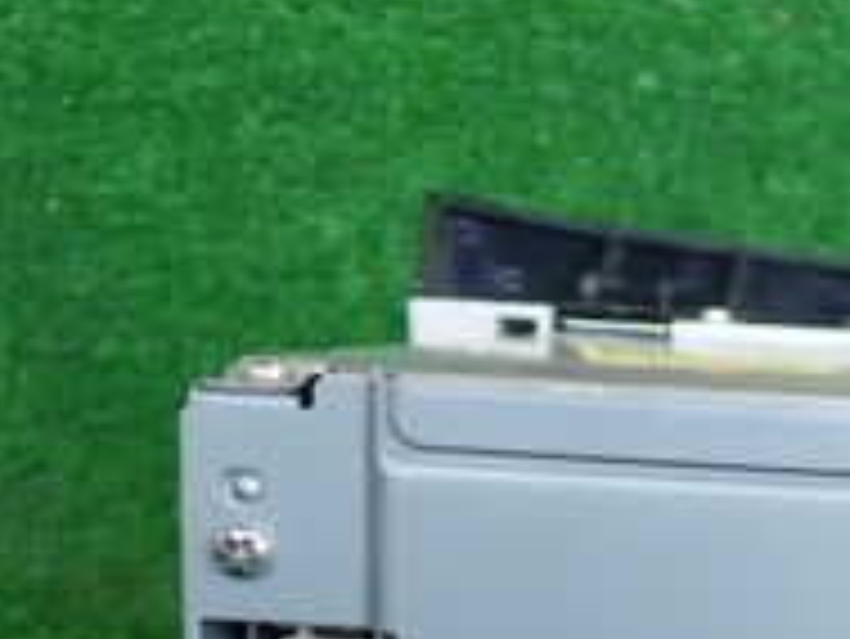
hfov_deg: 19.3
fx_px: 2334
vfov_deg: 15.1
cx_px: 1052
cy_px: 738
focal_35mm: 95
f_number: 2.3
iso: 200
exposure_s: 1/40
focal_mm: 5.4
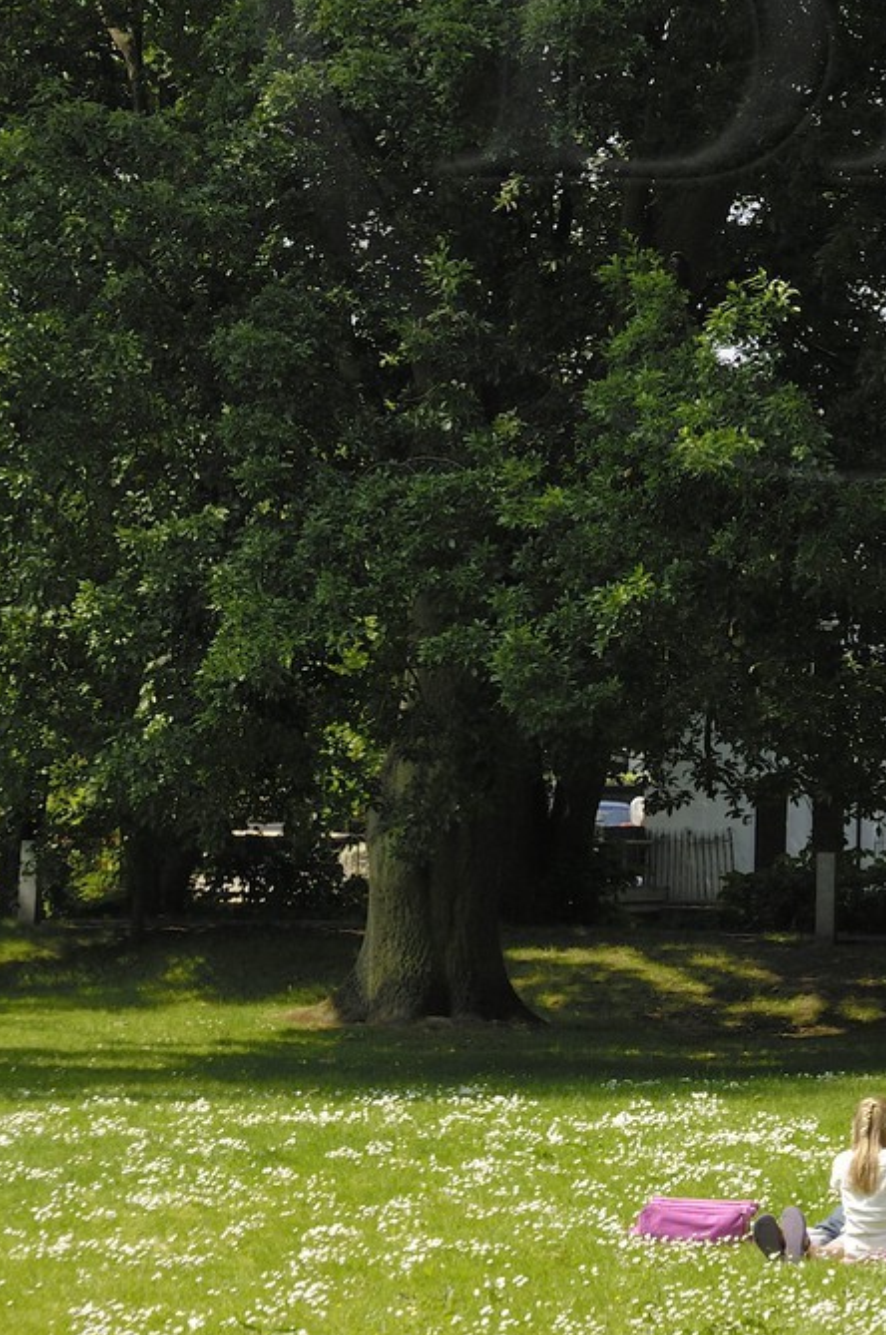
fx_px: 4117
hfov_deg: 12.2
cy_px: -66
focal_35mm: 111
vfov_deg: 17.9
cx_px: 860
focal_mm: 31
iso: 100
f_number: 6
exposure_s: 1/200
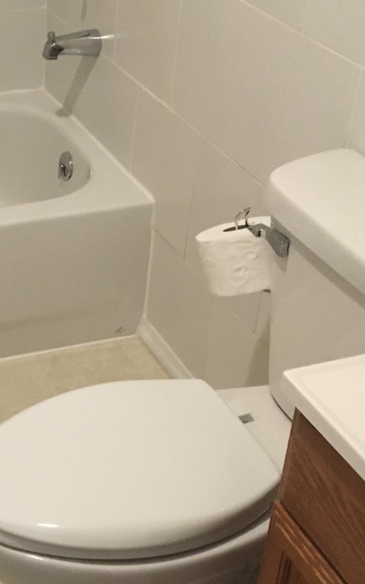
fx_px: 1003
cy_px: 278
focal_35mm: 63
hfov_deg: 20.0
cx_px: -7
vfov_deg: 32.5
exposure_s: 1/15
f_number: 2.2
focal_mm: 4.15
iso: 200
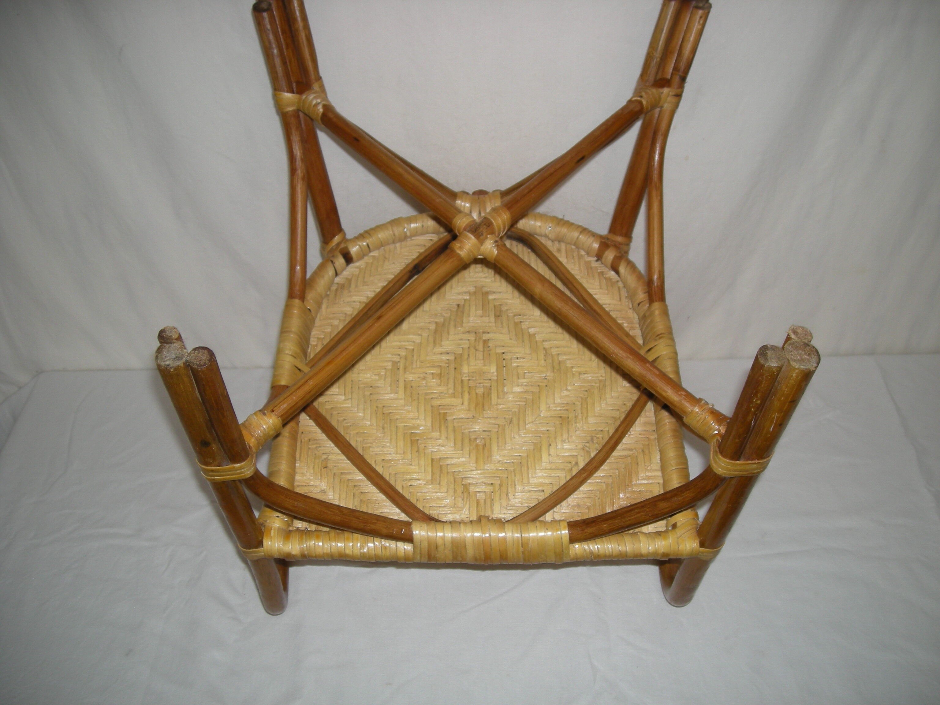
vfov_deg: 40.7
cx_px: 470
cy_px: 352
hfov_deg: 52.6
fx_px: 950
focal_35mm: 35
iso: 50
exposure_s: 1/42.5
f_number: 2.8
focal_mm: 5.7
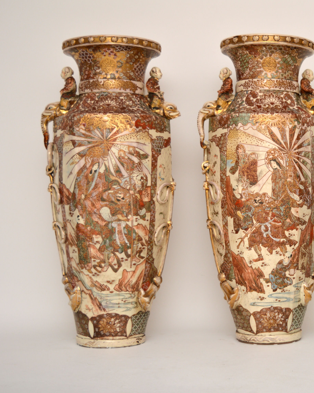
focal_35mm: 68
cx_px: 292
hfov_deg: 21.9
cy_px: 196
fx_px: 790
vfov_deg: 27.9
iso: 100
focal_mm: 32
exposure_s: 1/200
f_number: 4.5
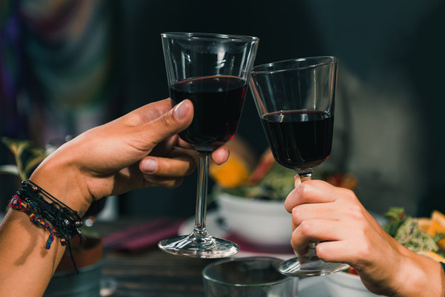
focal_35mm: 70
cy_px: 148
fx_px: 865
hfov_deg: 28.8
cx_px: 222
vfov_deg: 19.5
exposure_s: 1/160
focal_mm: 70
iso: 100
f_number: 2.8
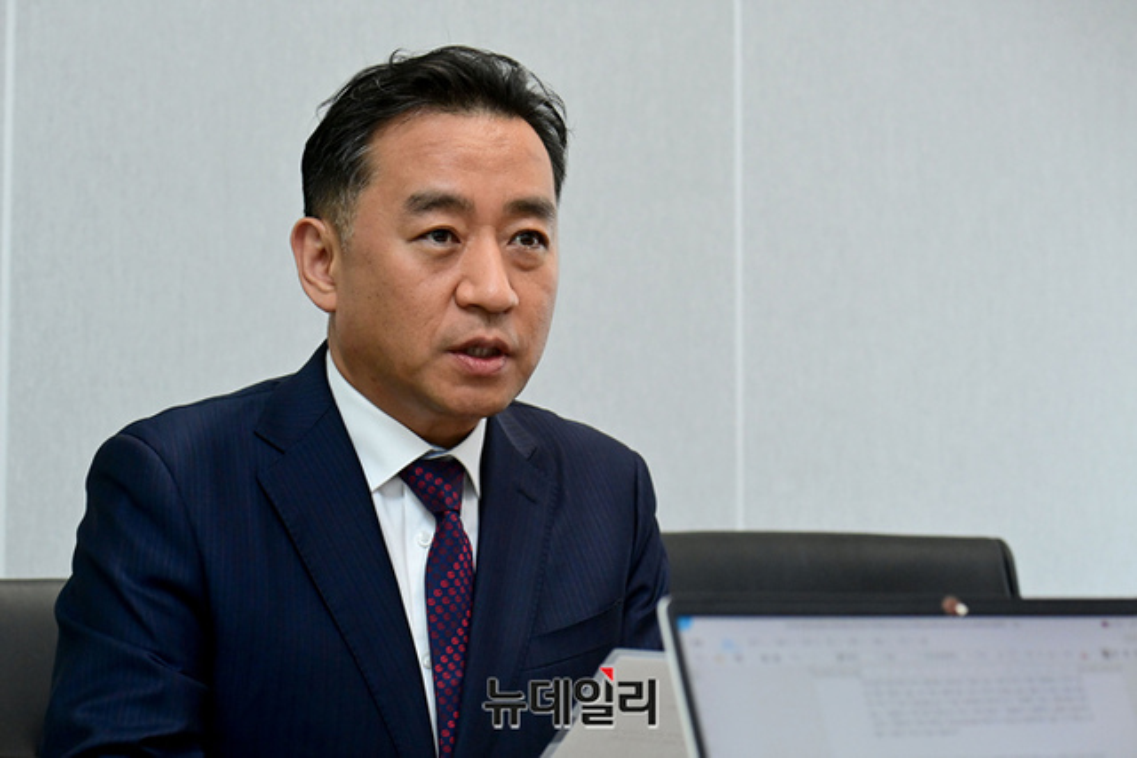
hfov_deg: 25.4
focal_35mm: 80
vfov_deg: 17.1
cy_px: 379
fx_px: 2527
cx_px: 568
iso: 4000
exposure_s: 1/250
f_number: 5.6
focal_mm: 80
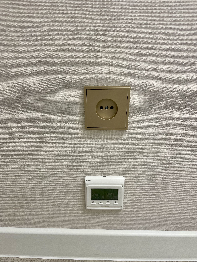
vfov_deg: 67.3
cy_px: 131
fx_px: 197
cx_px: 98
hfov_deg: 53.1
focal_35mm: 26
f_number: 1.6
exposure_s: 1/100
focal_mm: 4.2
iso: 40
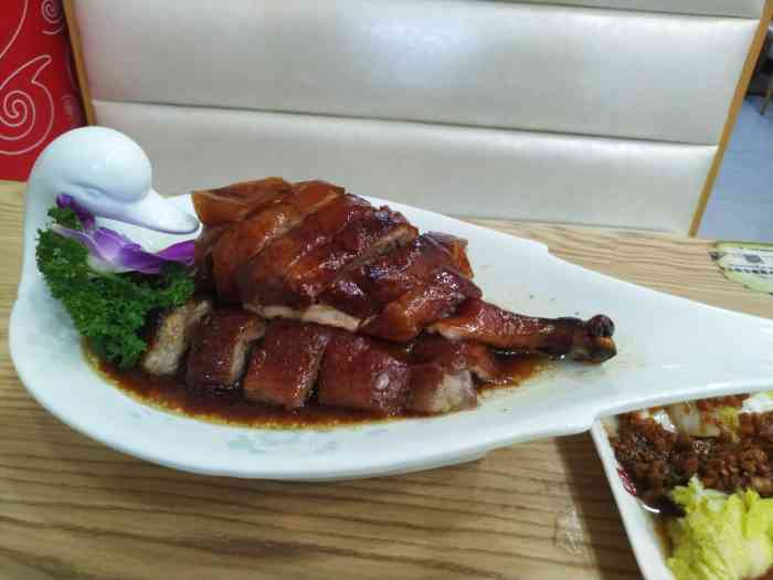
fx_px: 536
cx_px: 386
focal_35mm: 24
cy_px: 290
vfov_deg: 56.8
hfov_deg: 71.6
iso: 250
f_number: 1.9
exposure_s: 1/20
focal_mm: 3.94
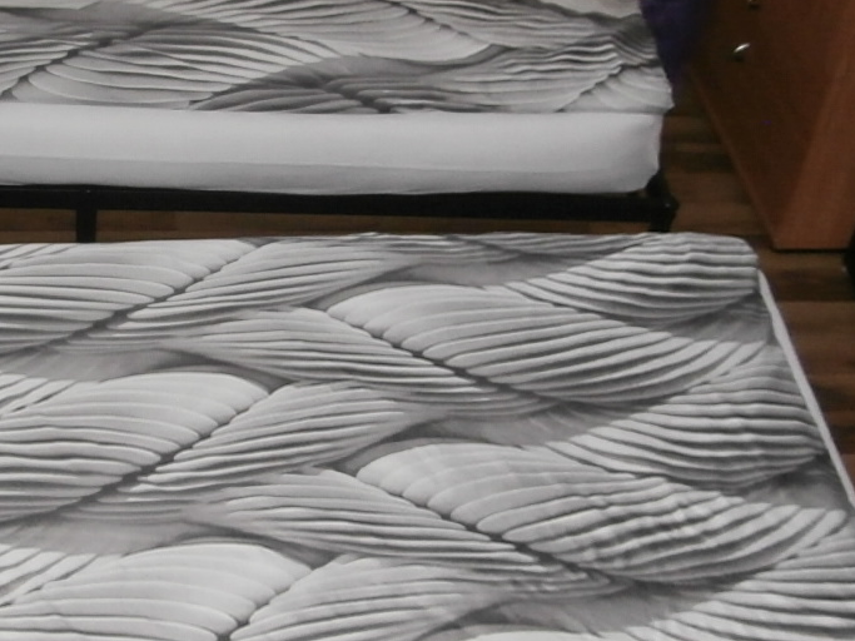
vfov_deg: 20.3
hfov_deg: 26.5
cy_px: 163
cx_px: 150
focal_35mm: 72
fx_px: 1778
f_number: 3
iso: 200
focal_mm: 4.2
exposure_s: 1/30
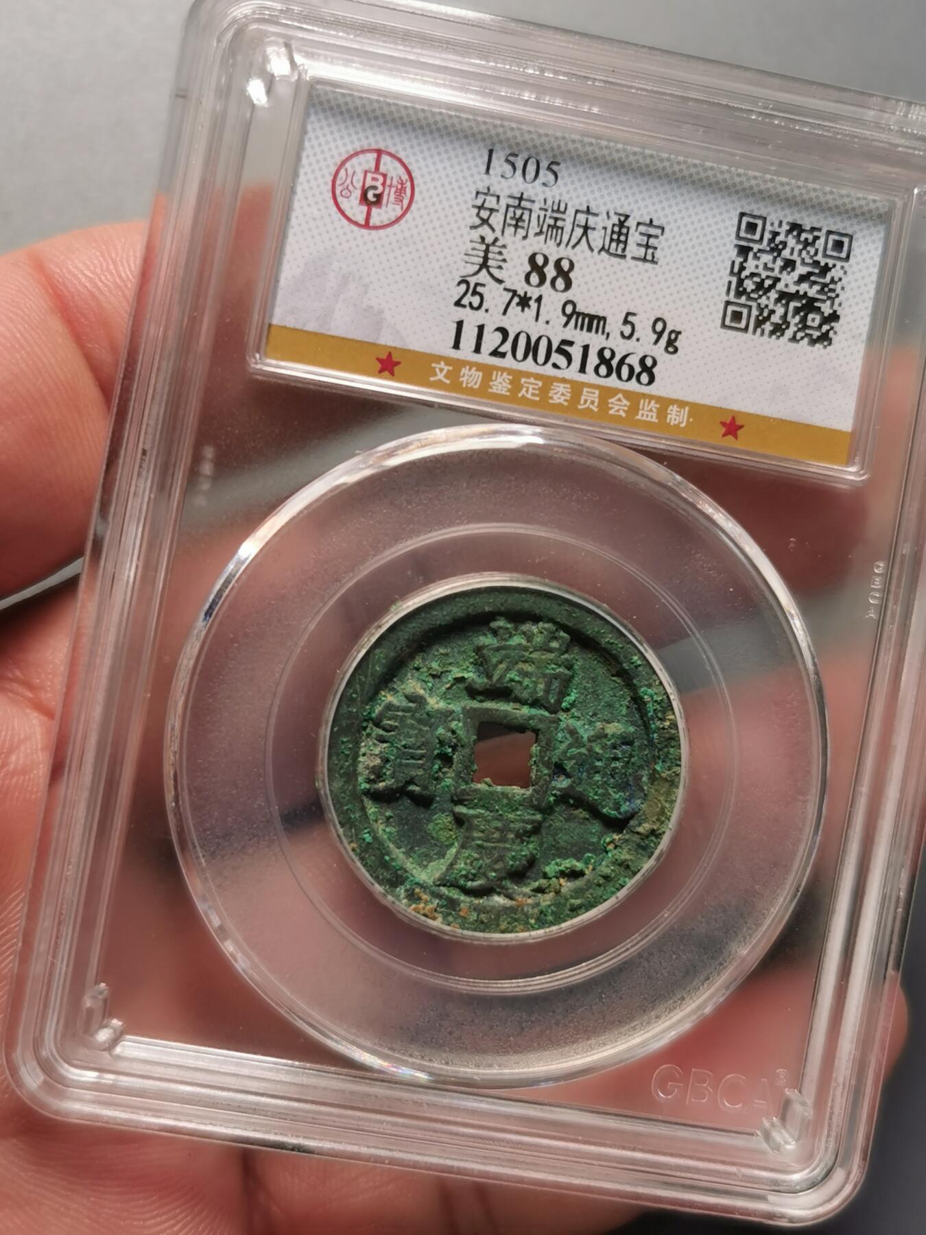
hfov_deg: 33.6
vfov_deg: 43.9
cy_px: 618
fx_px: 1534
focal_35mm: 43
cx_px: 463
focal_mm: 5.56
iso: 50
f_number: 1.6
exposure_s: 1/181
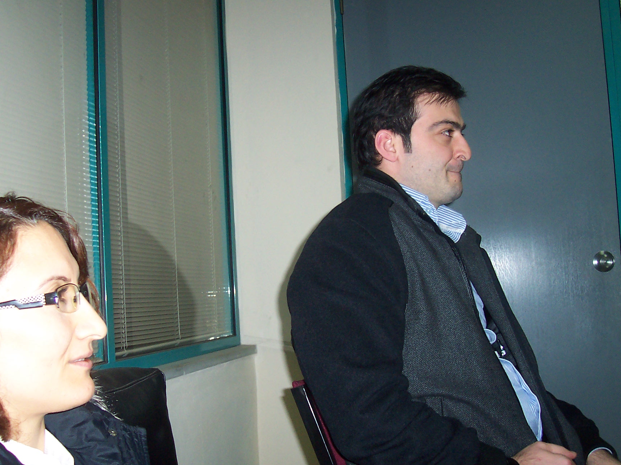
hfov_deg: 42.9
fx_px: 789
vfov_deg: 32.8
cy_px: 262
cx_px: 270
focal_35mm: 44
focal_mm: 5.6
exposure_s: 1/60
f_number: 2.8
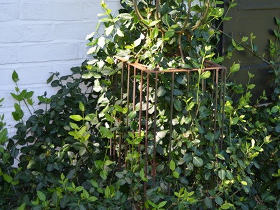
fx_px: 550
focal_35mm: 68
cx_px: 168
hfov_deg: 28.5
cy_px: 97
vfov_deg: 21.6
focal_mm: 34
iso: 200
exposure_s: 1/160
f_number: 5
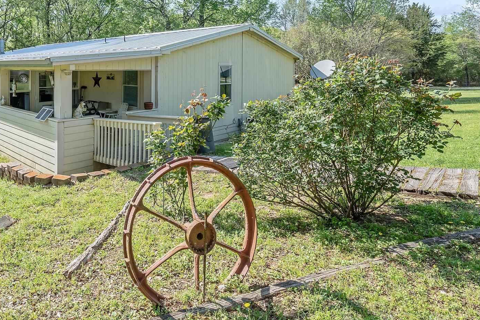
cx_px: 134
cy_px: 76
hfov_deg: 67.9
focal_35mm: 25
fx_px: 333
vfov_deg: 49.1
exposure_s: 1/800
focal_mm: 14
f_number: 8
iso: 800
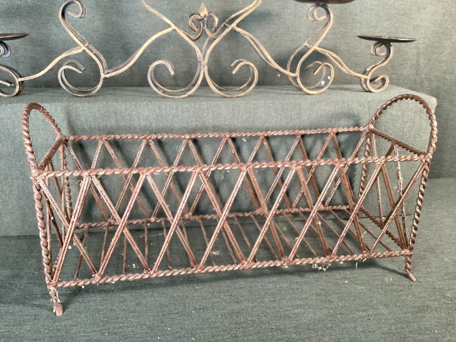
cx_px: 228
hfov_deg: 58.3
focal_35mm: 31
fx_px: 408
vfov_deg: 45.4
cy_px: 171
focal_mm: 3.3
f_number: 2.4
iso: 250
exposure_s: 1/50
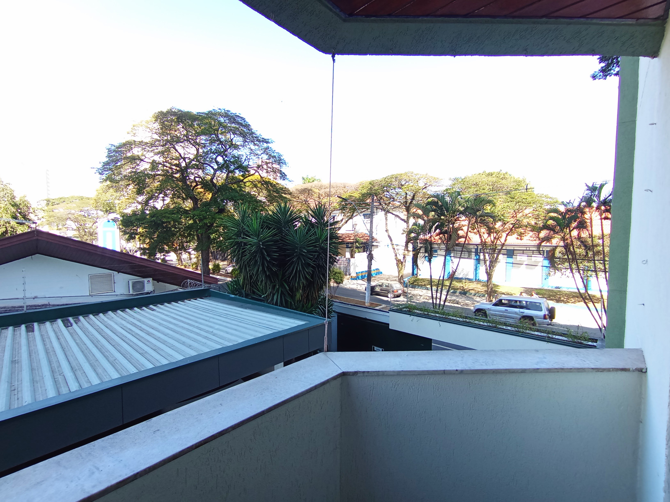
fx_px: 310
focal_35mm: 16
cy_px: 251
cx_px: 335
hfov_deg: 94.5
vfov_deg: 78.1
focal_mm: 1.65
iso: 50
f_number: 2.2
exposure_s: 1/166
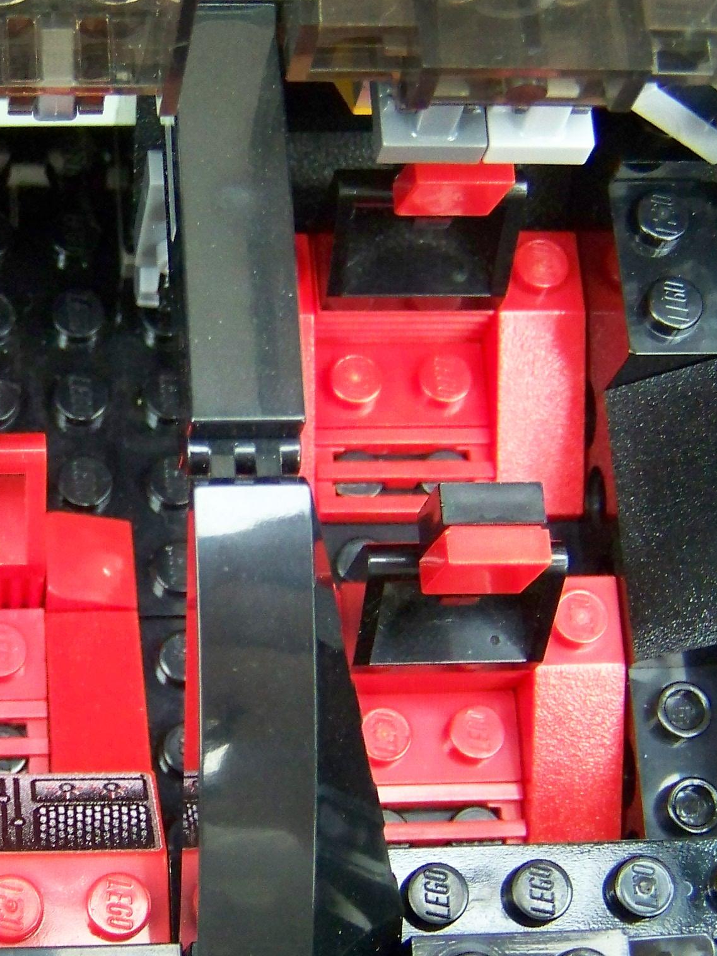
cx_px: -35
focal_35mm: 77
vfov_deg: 25.3
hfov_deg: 18.5
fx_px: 2127
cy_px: 552
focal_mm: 6.3
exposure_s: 1/60
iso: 250
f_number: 2.8
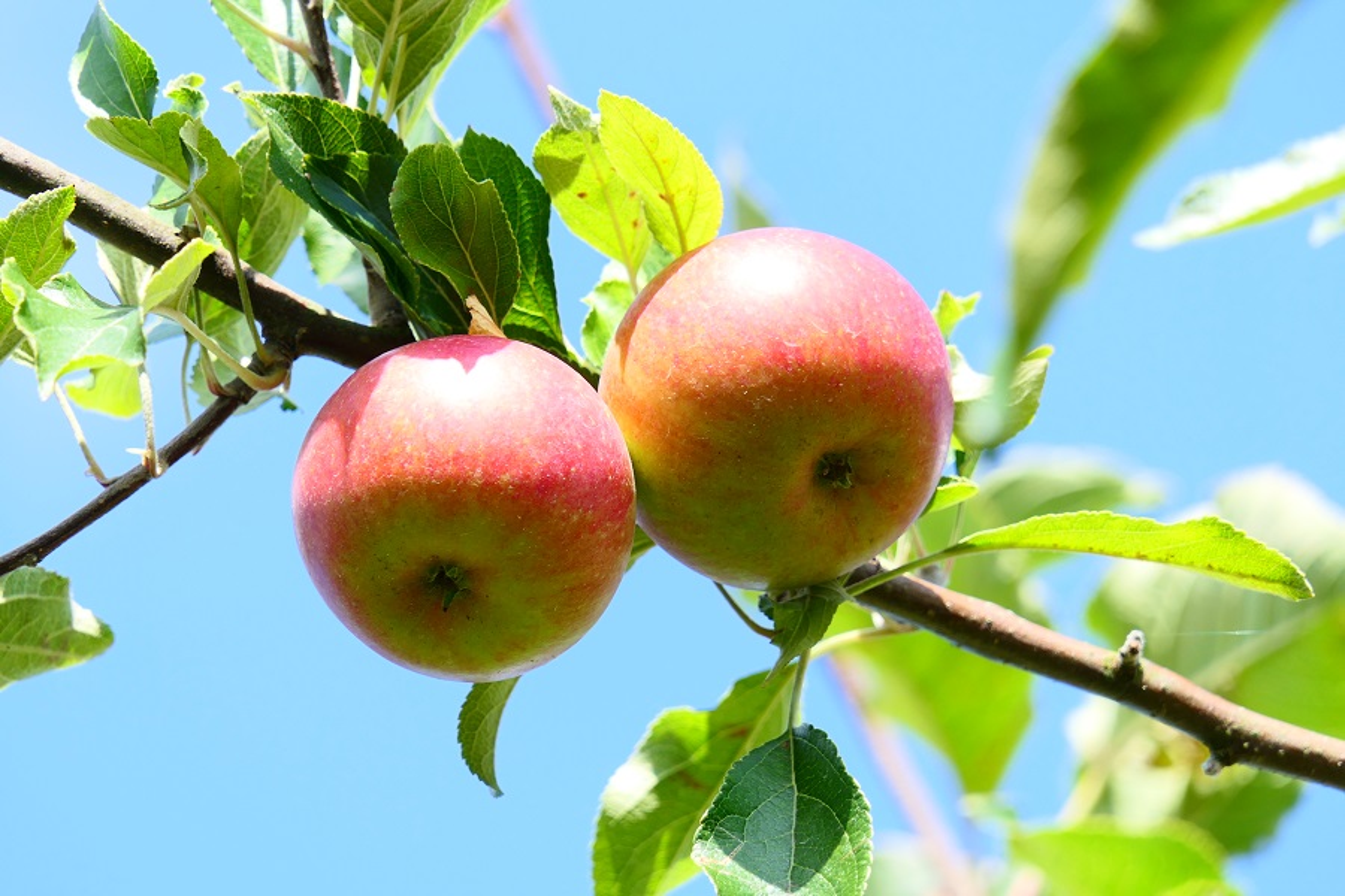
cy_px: 448
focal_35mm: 455
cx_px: 672
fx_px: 16998
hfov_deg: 4.5
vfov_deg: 3.0
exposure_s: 1/250
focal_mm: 167
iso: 125
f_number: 4.5
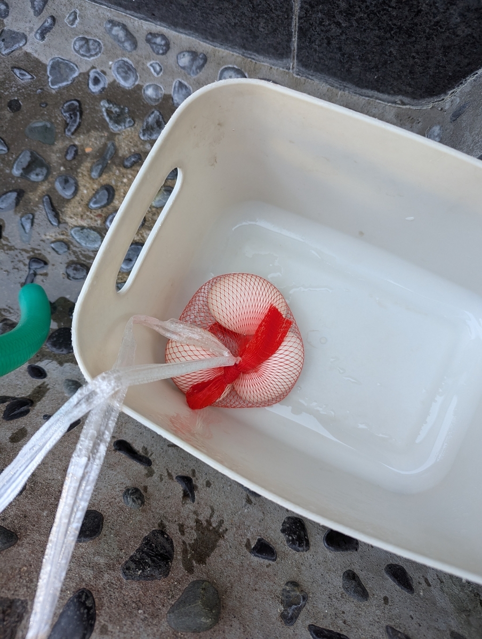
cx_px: 241
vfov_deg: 71.5
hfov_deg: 57.0
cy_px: 320
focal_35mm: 24
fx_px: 444
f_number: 1.85
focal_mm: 6.81
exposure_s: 1/128
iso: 144
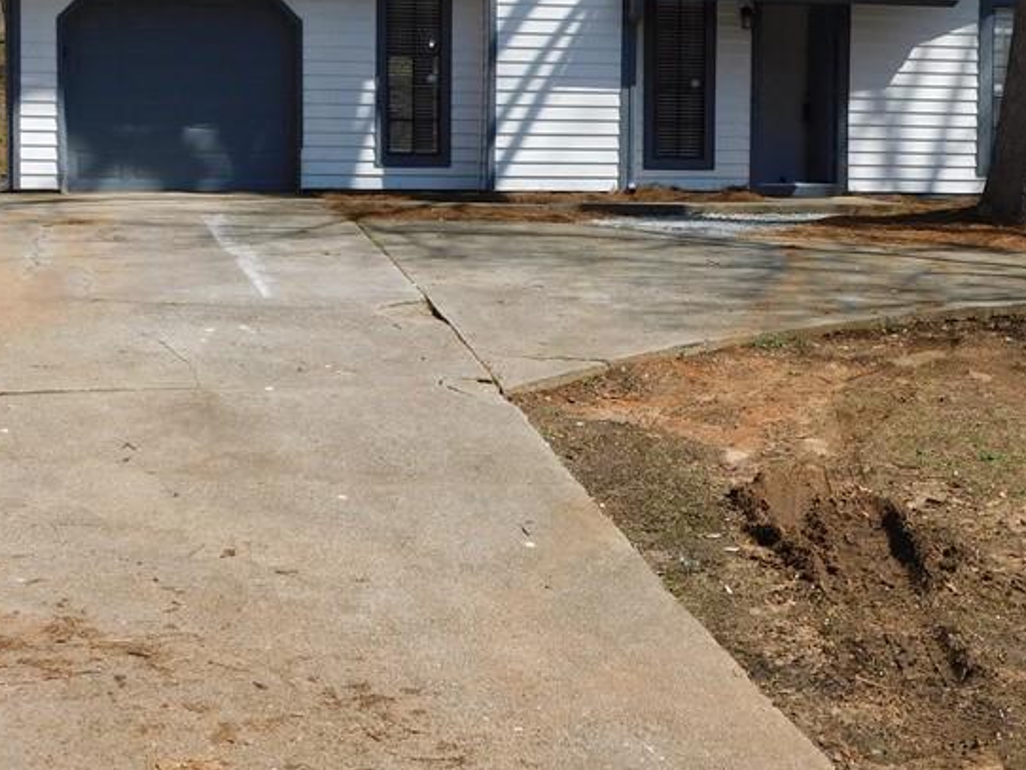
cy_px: 286
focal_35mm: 68
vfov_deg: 21.6
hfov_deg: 28.4
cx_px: 644
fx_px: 2016
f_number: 3.5
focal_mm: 6.3
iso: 125
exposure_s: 1/1250
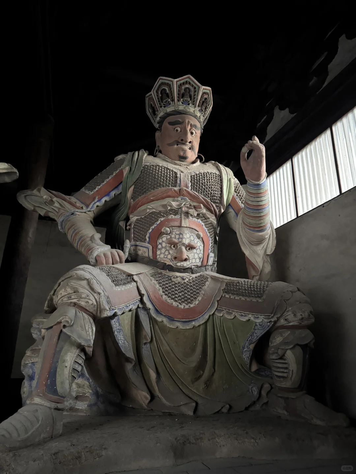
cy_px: 237
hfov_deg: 56.8
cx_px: 178
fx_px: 329
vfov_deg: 71.6
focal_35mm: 24
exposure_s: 1/15
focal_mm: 6.76
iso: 2500
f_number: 1.78
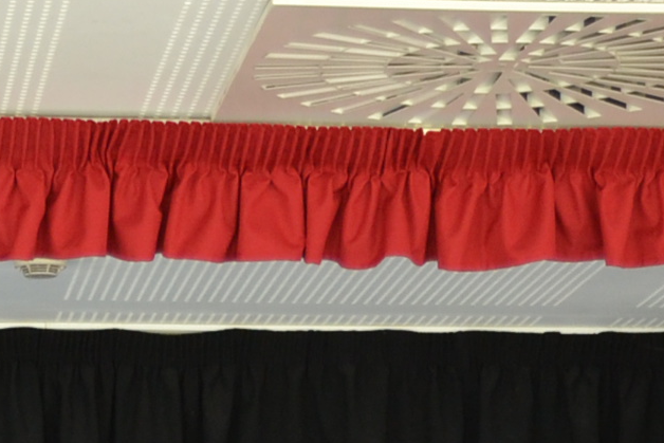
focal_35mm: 198
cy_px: 1071
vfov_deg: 6.6
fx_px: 3653
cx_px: 71
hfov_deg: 10.3
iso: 400
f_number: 4
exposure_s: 1/50
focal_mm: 24
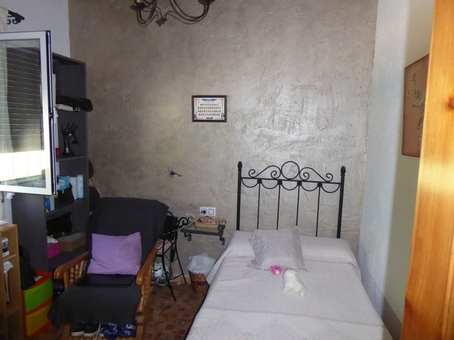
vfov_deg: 54.8
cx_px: 227
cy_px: 170
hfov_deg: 69.4
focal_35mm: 25
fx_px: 328
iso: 800
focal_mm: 4.3
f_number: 3.3
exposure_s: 1/60
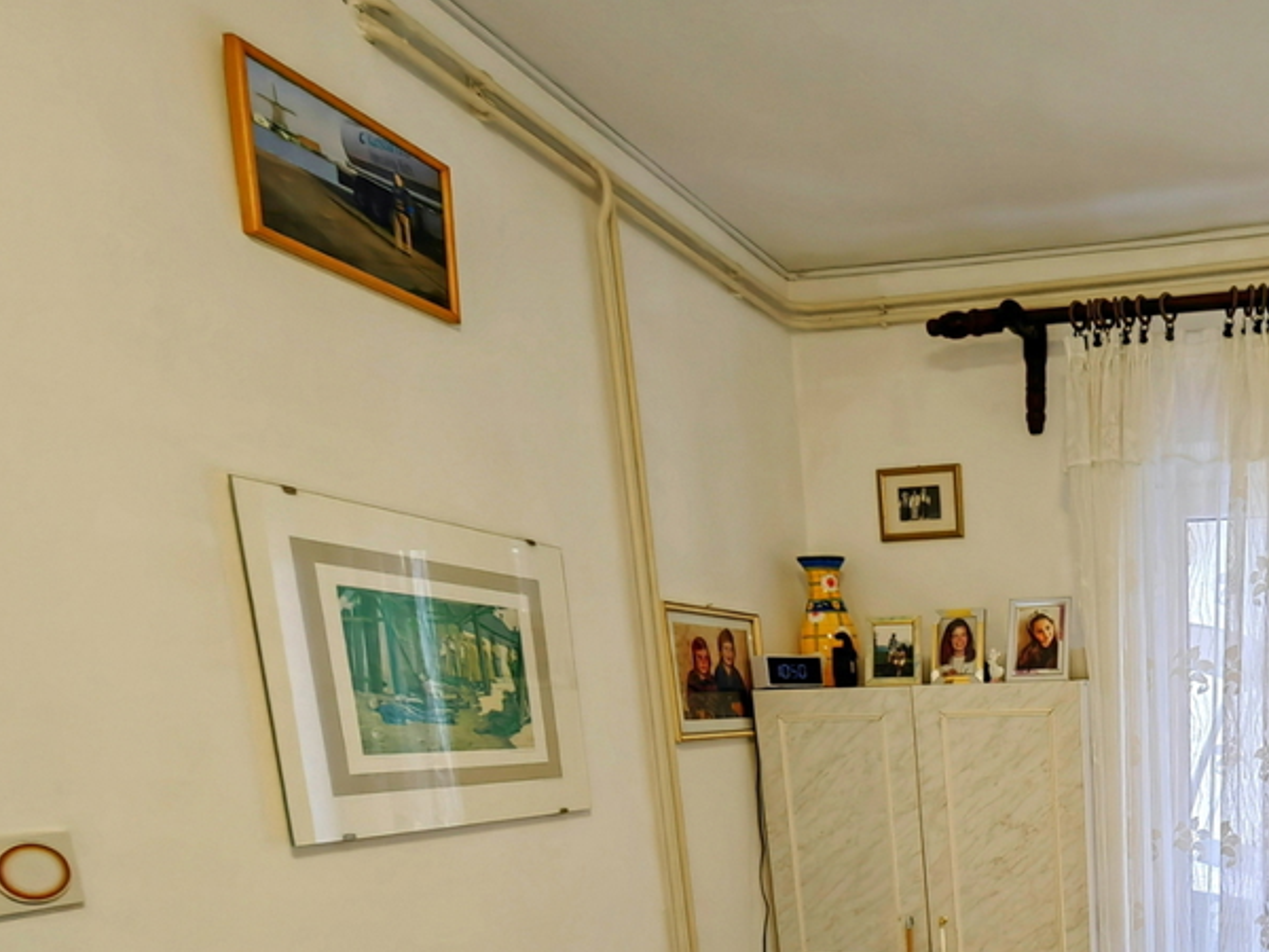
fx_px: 953
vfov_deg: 46.5
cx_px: 1157
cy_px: 899
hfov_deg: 57.2
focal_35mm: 26
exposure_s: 1/50
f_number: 2.2
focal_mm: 1.76
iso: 64
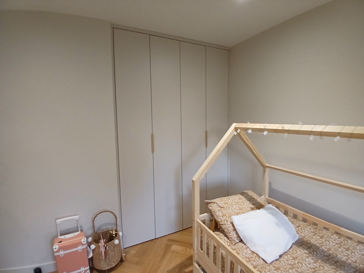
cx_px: 182
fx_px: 179
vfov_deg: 74.7
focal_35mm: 17
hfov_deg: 91.0
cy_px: 136
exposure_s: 1/33.3
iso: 200
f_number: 2.2
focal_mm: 1.4
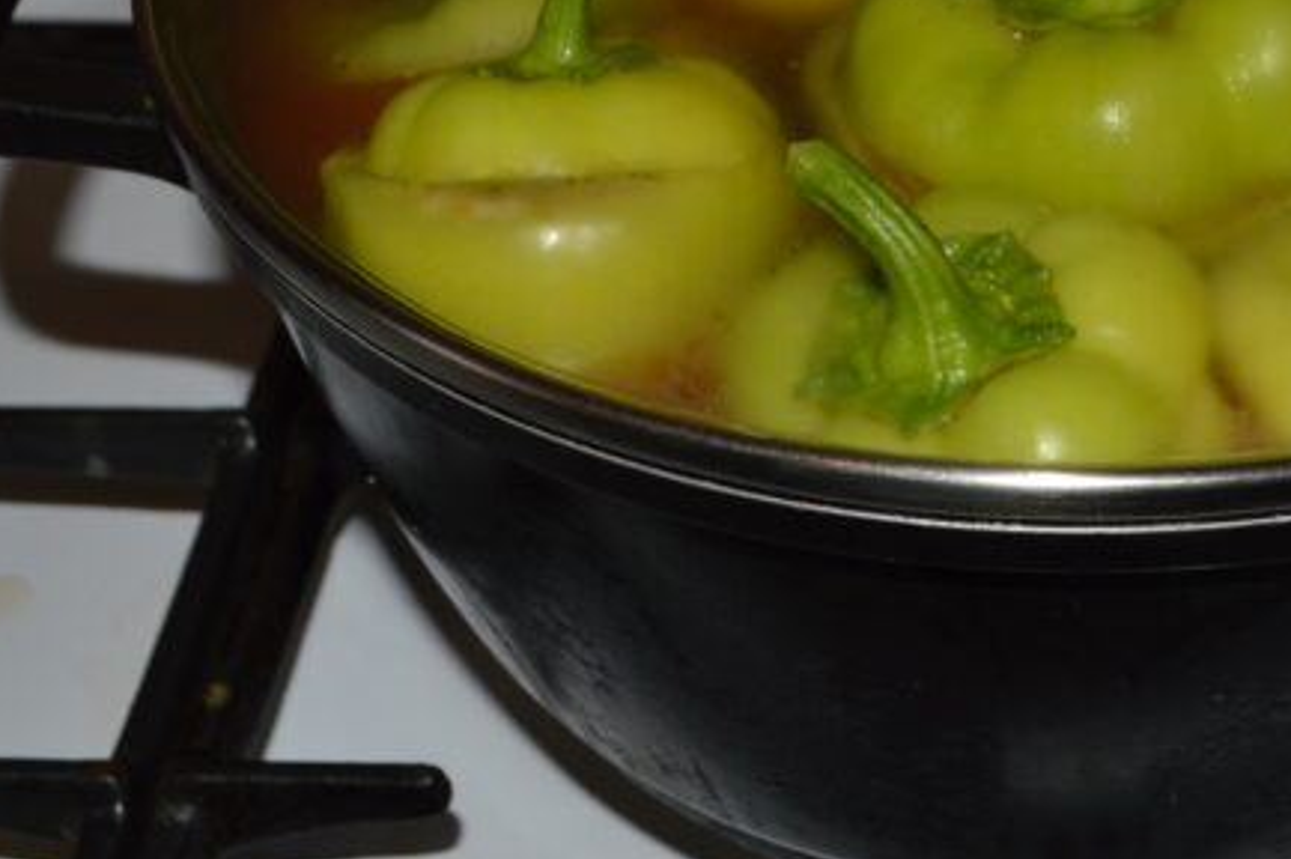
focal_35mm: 63
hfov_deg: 31.2
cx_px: 1008
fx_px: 2257
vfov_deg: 21.4
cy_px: 246
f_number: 8
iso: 100
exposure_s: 1/60
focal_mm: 26
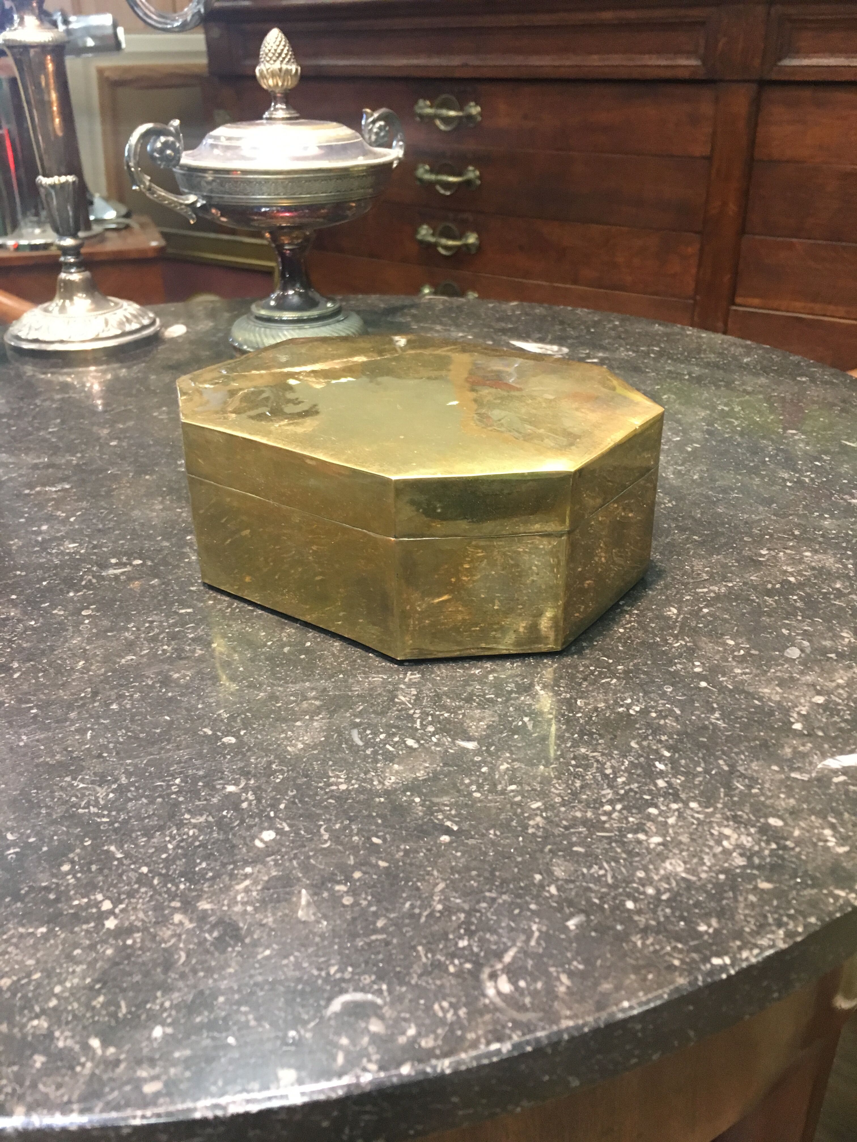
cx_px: 428
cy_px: 571
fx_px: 957
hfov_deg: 48.2
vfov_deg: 61.7
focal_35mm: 29
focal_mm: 4.15
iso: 200
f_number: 2.2
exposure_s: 1/33
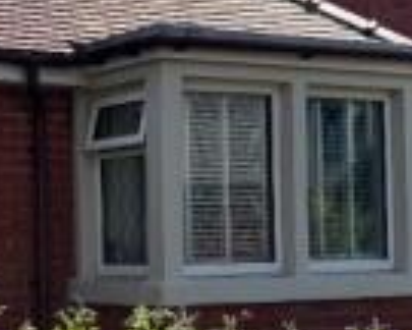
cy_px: 215
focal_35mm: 101
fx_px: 1232
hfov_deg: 18.3
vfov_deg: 15.2
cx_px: -35
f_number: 1.78
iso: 80
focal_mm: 6.76
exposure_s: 1/5348
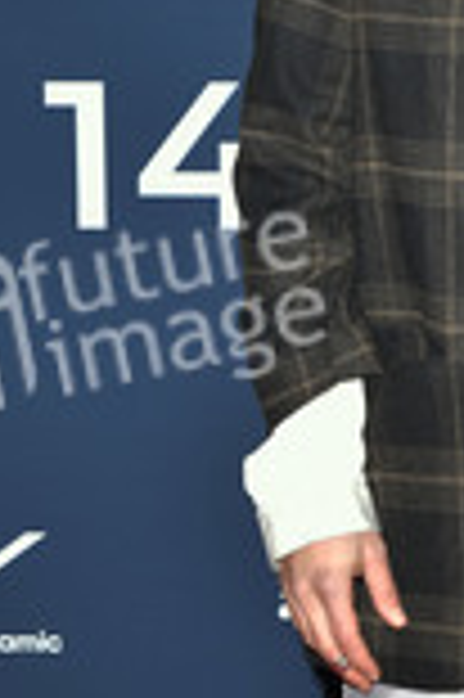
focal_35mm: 160
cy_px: 95
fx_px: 3100
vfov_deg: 12.8
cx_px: 586
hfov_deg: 8.5
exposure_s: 1/200
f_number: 10
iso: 1600
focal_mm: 62
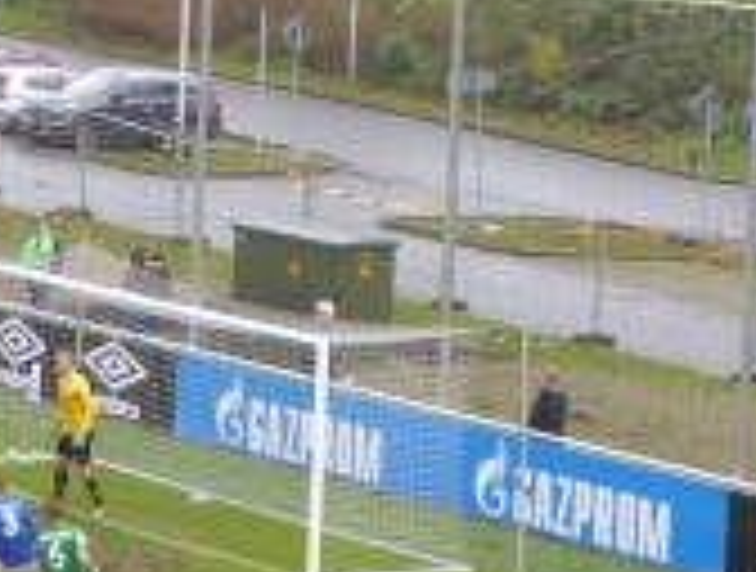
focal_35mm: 211
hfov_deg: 9.3
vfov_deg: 7.1
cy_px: 68
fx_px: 4621
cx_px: -68
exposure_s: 1/60
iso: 320
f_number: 4.7
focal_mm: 14.1
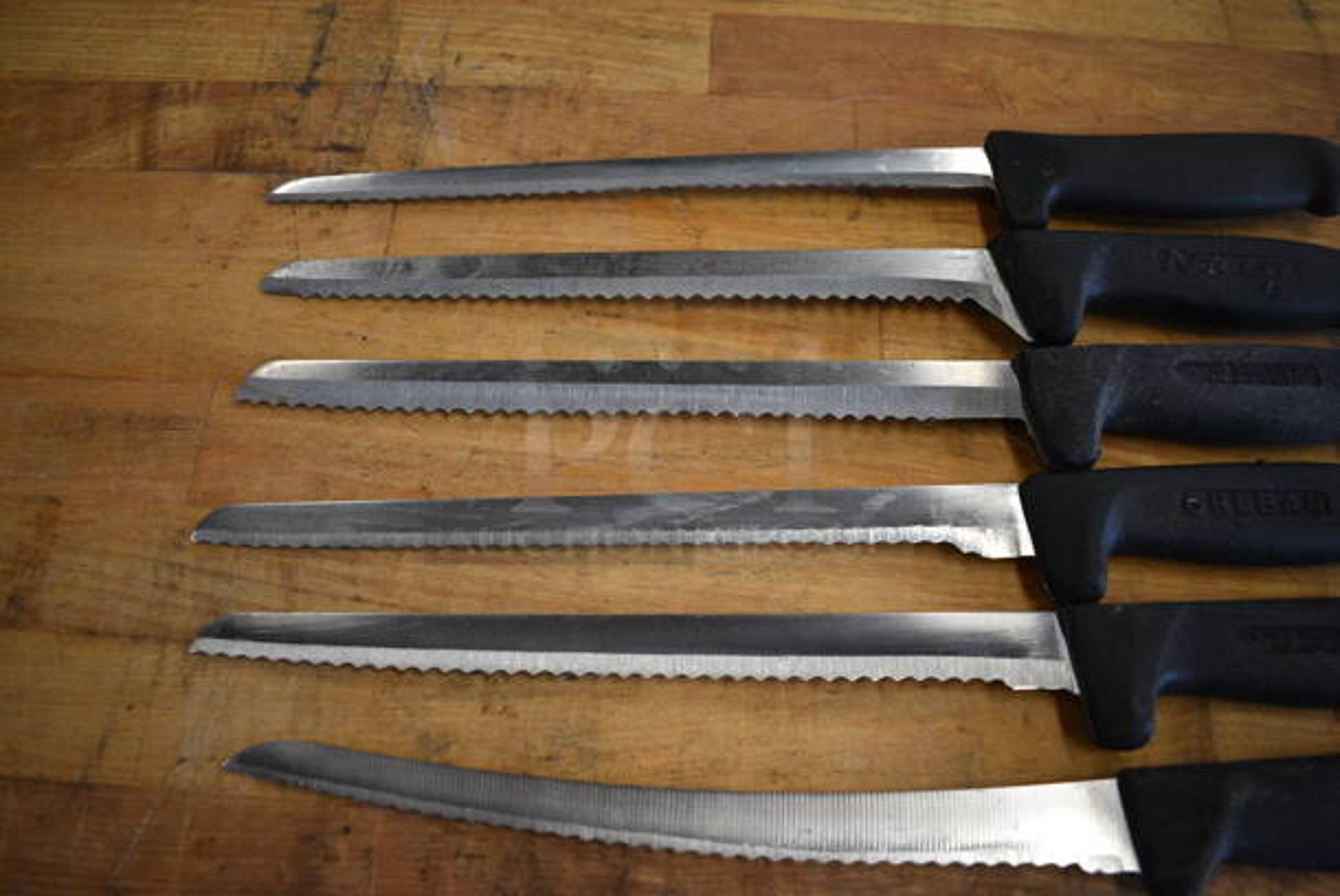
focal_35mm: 27
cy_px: 448
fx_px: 1006
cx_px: 670
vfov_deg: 48.0
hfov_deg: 67.3
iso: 800
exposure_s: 1/160
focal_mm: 18
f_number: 3.5
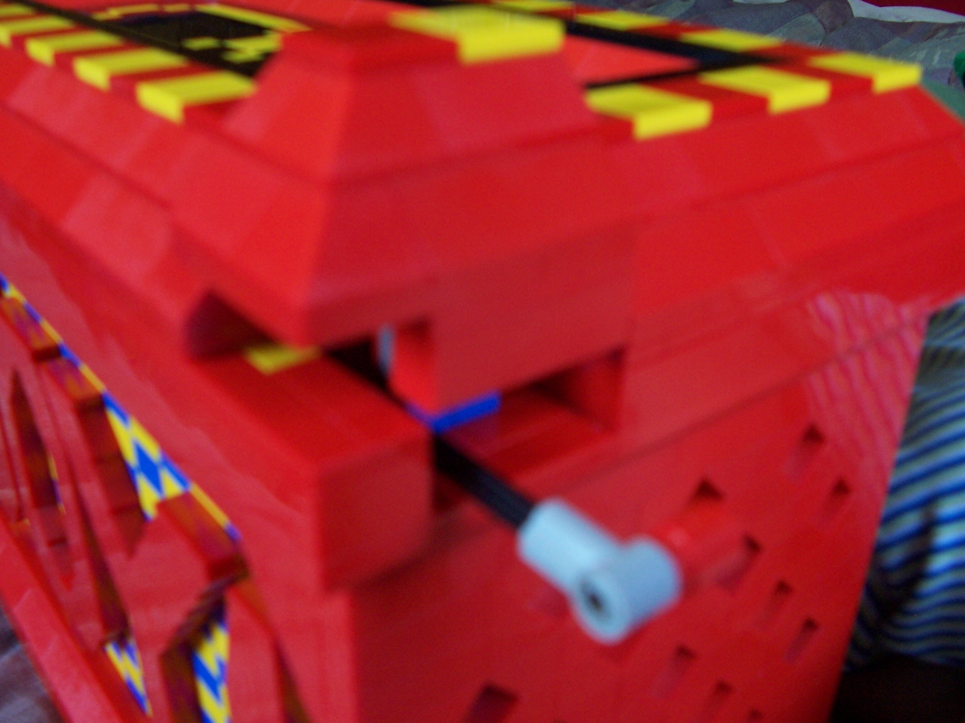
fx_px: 976
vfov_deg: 40.7
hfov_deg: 52.6
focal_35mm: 35
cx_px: 482
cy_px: 362
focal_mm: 6
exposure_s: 1/20
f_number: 2.8
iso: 140
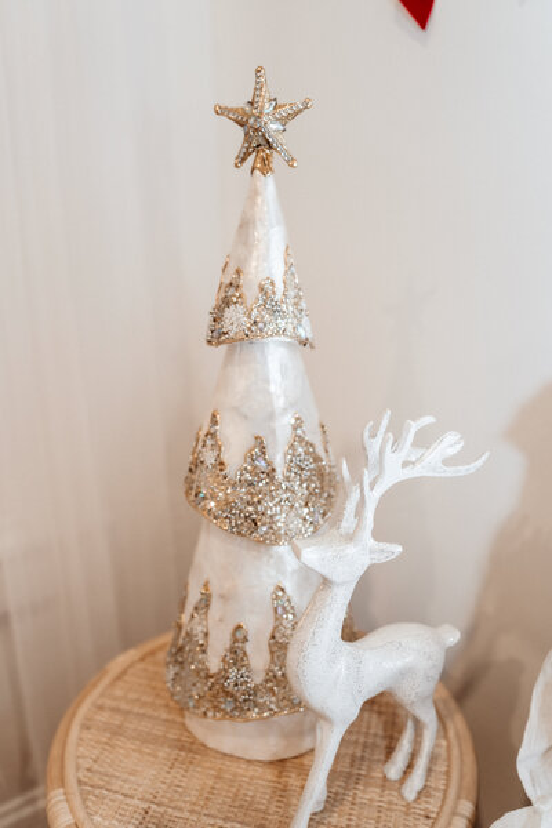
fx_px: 644
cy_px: 414
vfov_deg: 65.5
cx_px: 276
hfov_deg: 46.4
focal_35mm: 28
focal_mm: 28
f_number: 2
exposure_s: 1/160
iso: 800
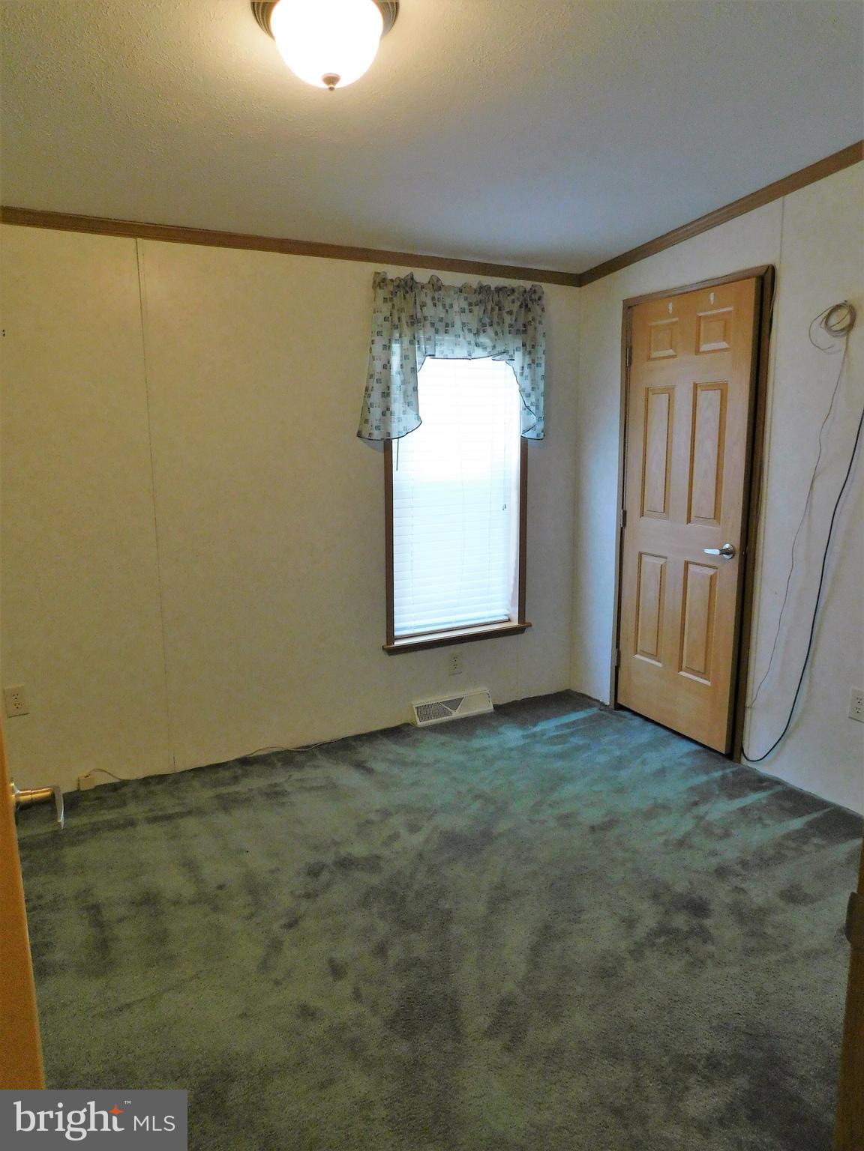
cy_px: 576
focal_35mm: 23
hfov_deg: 58.9
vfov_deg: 73.9
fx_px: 765
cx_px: 432
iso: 200
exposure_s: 1/30
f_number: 3
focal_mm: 4
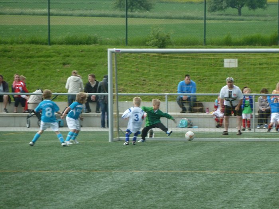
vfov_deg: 5.0
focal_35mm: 300
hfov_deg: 6.6
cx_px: 140
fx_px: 2418
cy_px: 104
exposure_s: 1/250
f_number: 4.9
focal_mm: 49.2
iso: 250
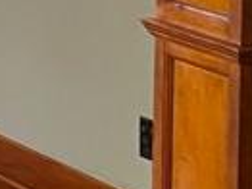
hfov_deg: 8.0
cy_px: -220
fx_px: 1476
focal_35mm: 203
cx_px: -564
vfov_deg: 7.0
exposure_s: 1/60
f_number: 1.5
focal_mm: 5.7
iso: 160
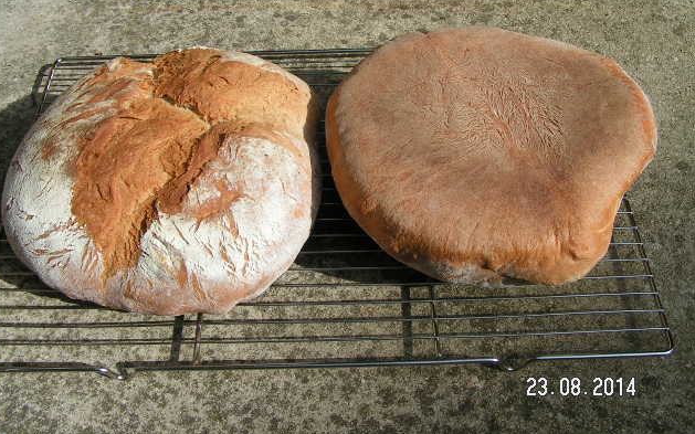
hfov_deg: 48.2
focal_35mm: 41
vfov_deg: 31.2
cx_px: 343
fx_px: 777
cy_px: 173
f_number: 5.6
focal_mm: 5.8
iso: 50
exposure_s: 1/320
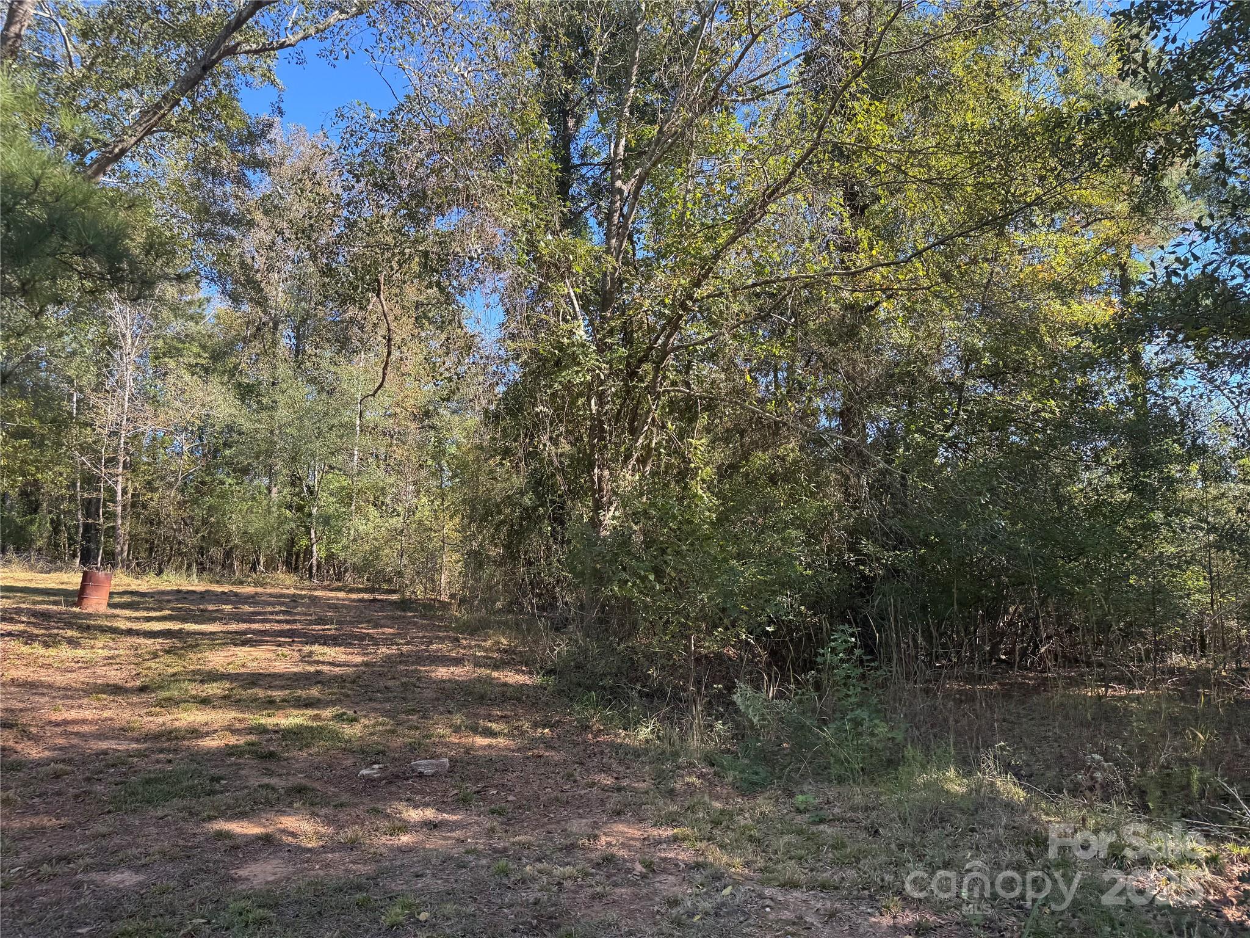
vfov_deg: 56.8
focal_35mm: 24
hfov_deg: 71.6
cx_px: 625
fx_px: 867
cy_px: 469
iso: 80
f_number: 1.78
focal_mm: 6.76
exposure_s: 1/535
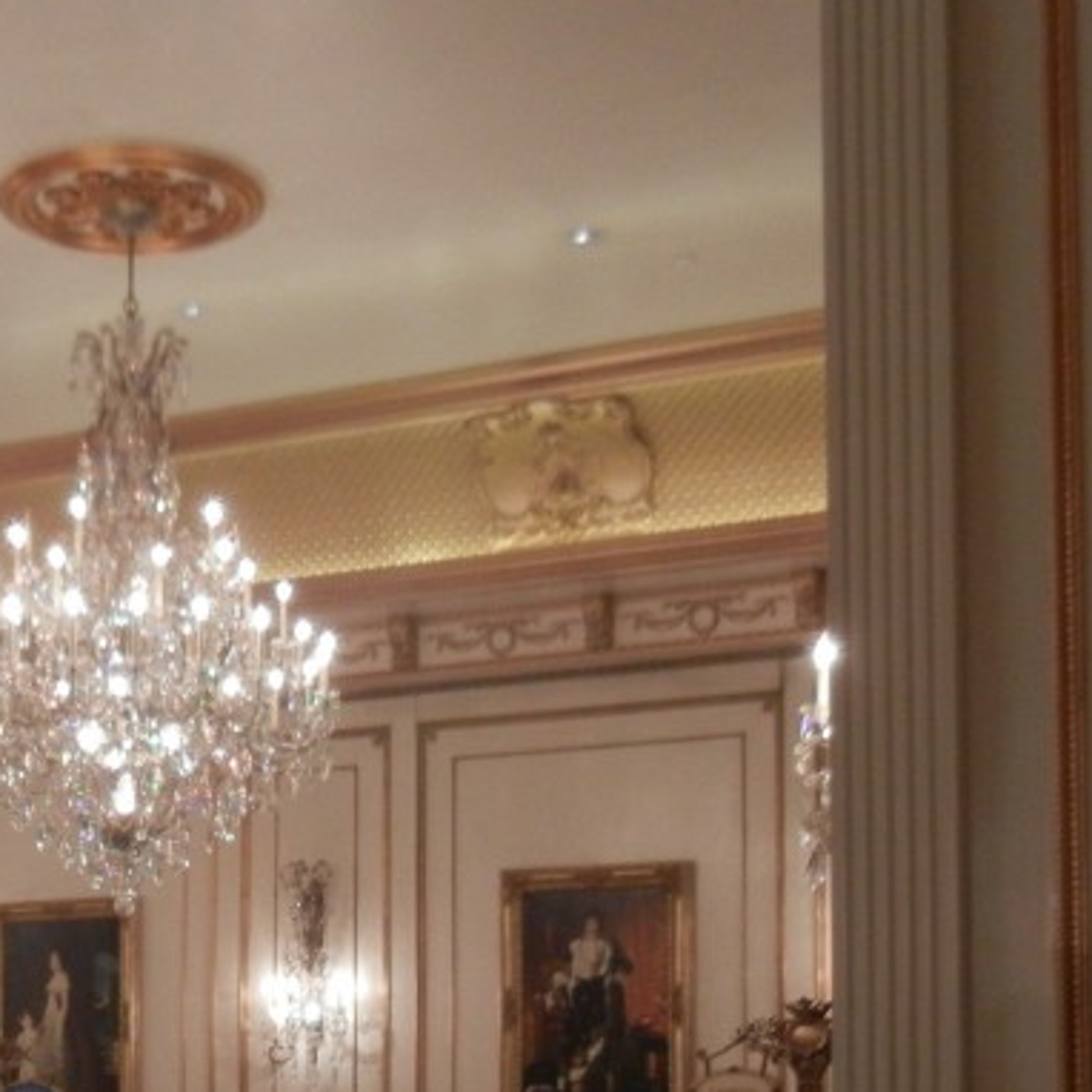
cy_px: 1015
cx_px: 169
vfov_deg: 23.6
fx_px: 2534
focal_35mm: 71
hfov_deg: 23.8
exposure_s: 1/47.1
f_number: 3.5
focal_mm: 5.4
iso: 400
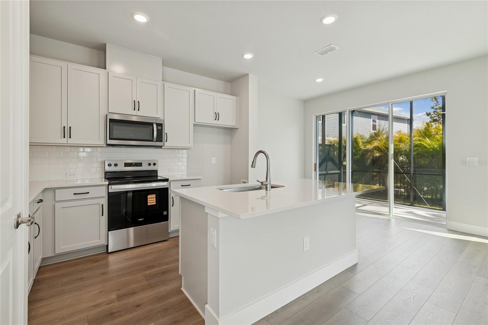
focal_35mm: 15
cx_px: 244
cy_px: 162
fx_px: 203
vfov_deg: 77.3
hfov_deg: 100.4
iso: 100
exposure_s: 1/15
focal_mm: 10
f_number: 7.1
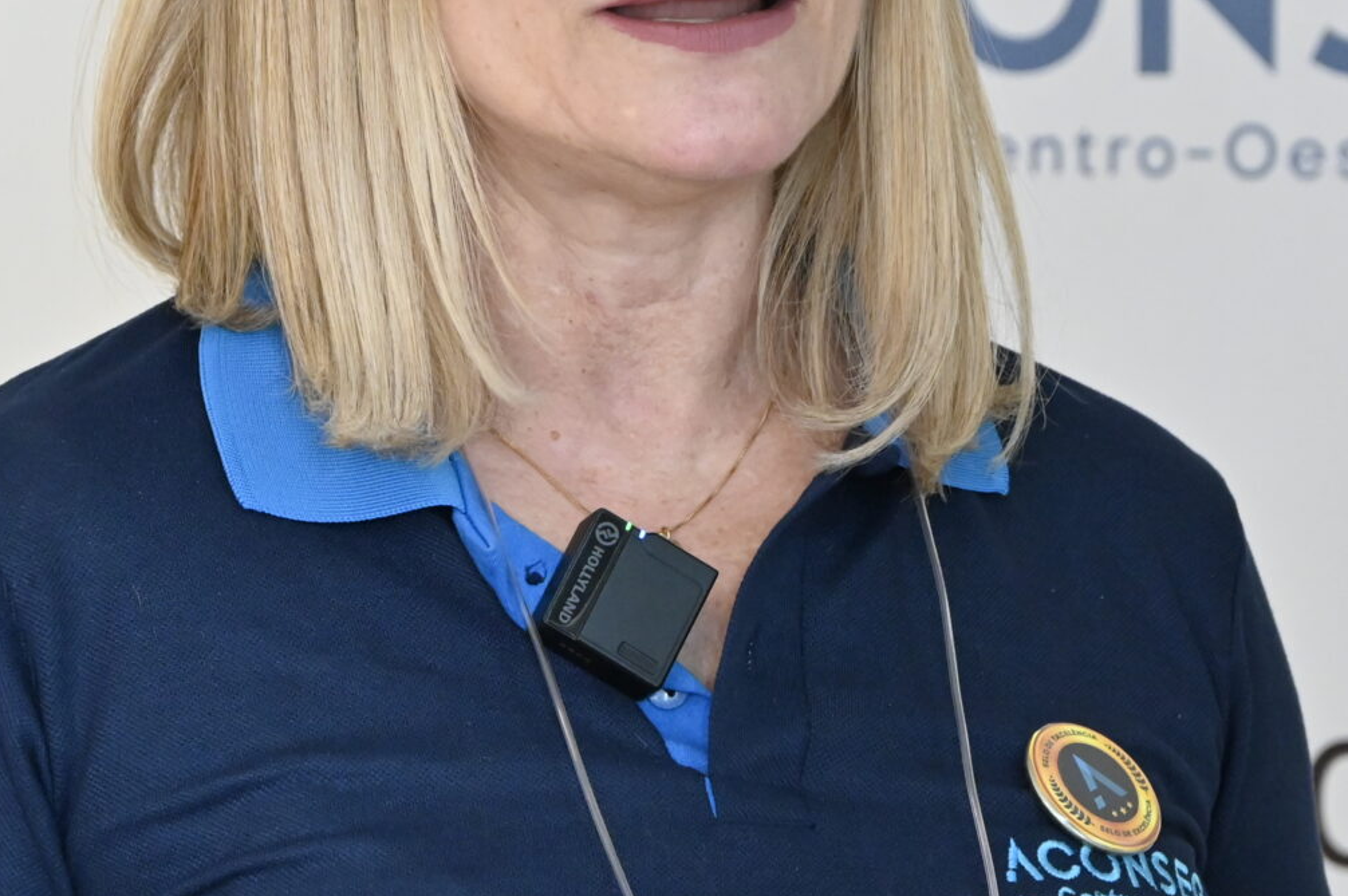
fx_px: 10476
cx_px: 823
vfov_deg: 4.9
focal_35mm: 280
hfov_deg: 7.4
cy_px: 368
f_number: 6.3
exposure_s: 1/80
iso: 4000
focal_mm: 110
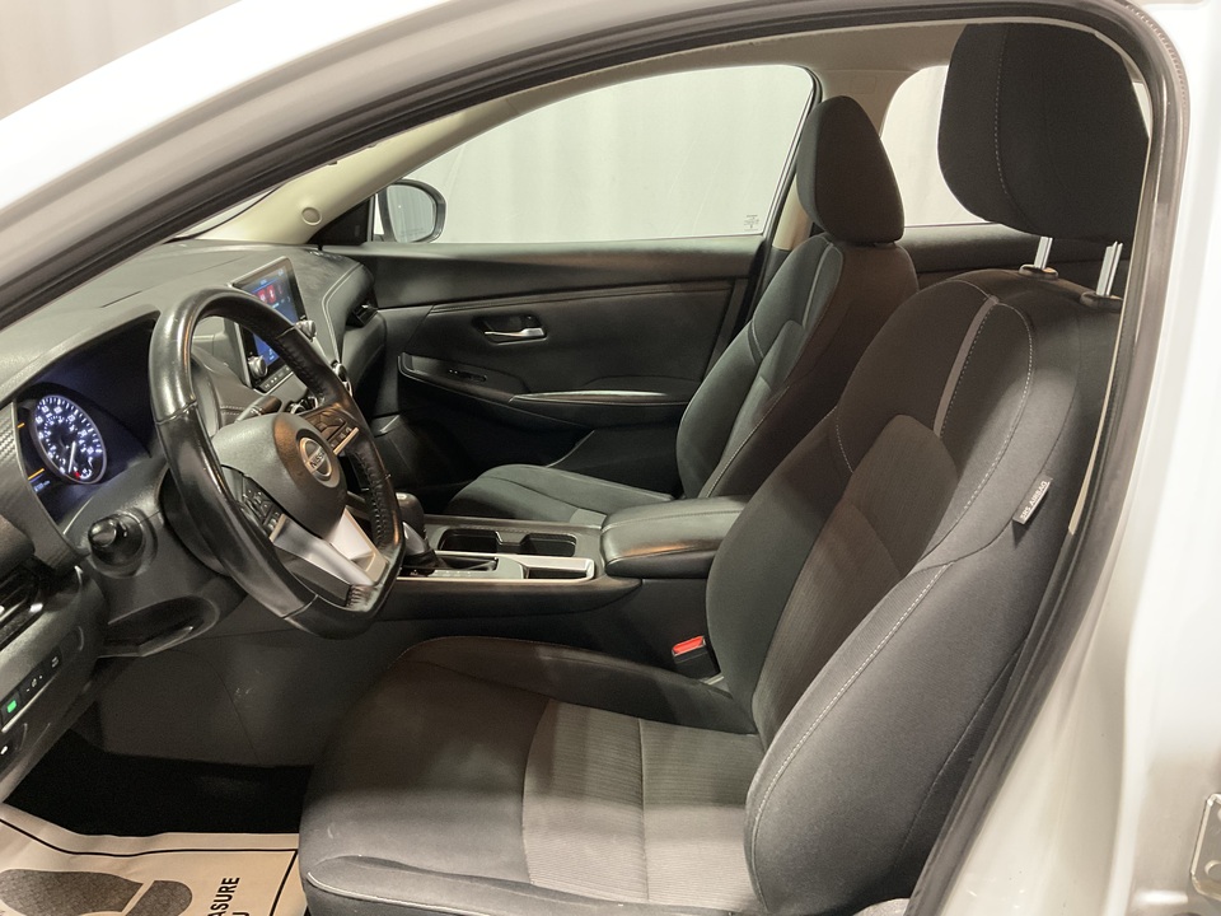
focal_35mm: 29
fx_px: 1023
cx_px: 610
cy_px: 458
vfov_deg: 48.2
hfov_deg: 61.7
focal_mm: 3
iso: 250
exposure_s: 1/40
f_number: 1.8
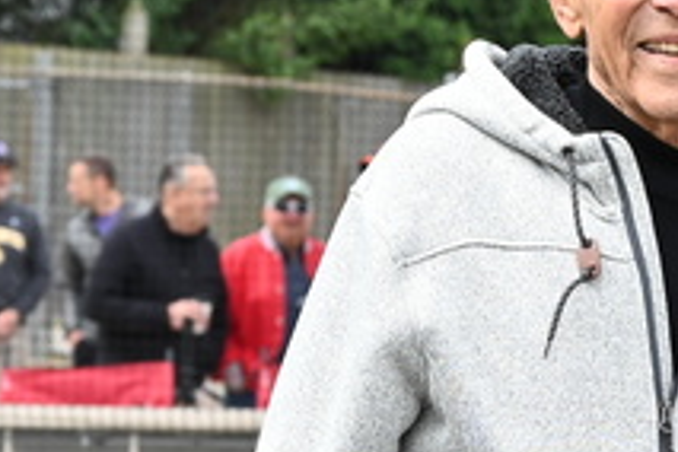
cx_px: 856
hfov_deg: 6.9
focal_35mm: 298
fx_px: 5612
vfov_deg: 4.6
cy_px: 664
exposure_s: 1/250
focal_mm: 62
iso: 125
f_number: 5.6
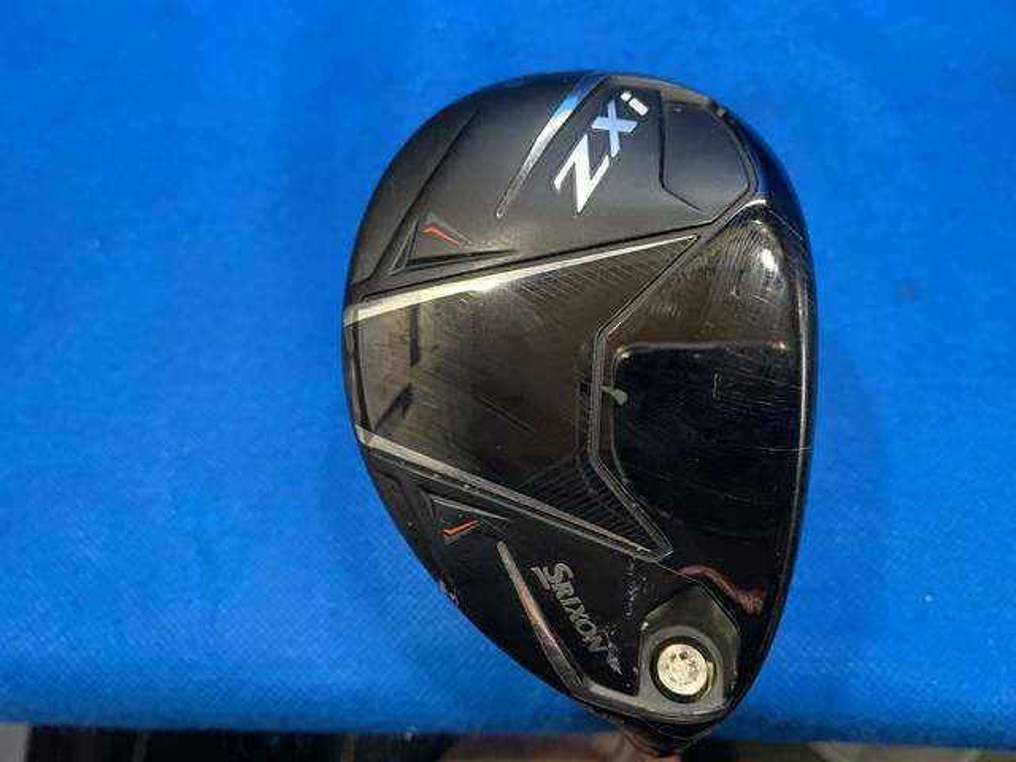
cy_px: 381
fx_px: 763
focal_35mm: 26
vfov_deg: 53.1
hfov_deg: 67.3
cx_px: 508
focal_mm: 4.25
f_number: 1.8
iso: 160
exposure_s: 1/60
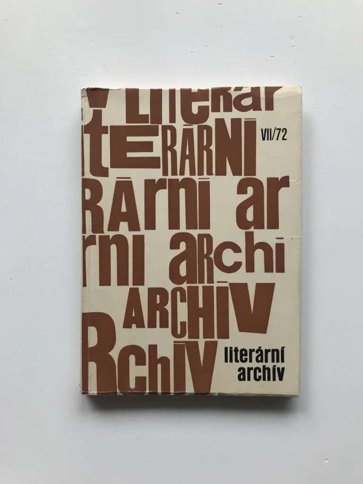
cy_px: 242
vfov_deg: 63.4
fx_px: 391
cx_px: 182
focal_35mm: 28
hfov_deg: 49.7
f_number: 1.8
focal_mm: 3.99
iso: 20
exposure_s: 1/134
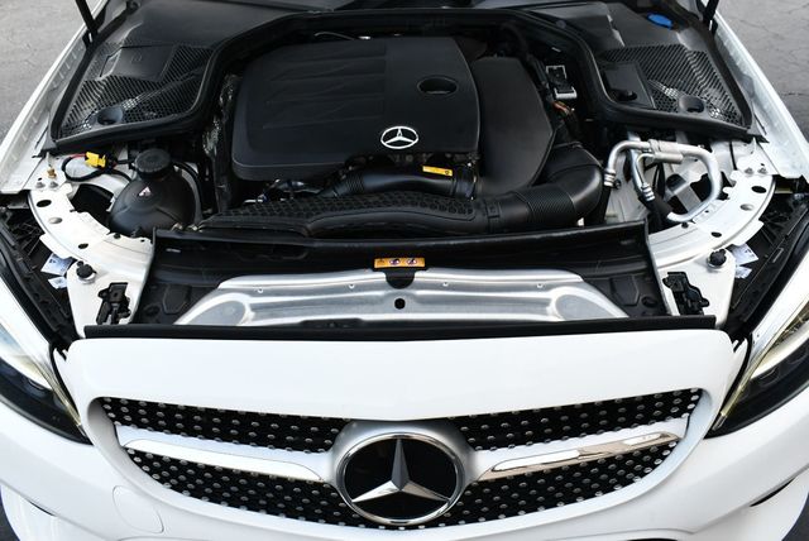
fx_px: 810
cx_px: 404
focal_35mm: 36
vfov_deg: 36.9
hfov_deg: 53.1
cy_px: 270
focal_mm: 18
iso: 400
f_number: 5.6
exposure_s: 1/250
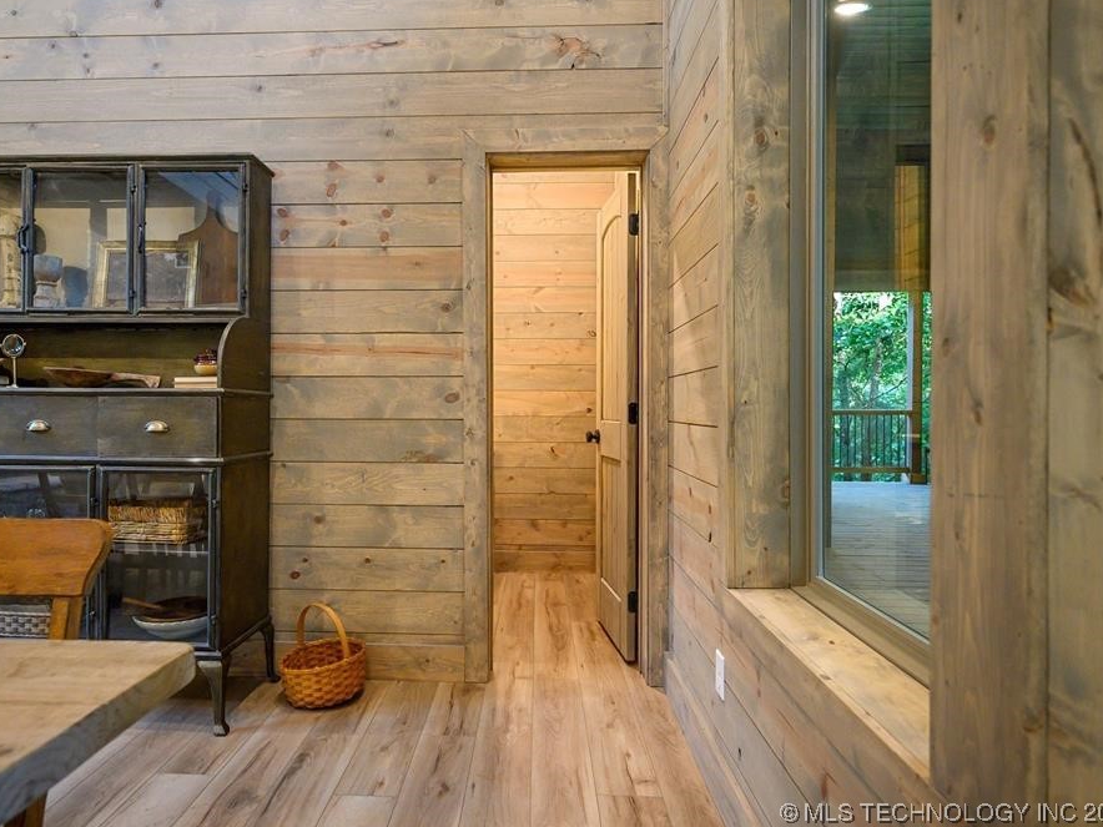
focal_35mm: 20
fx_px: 637
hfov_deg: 81.6
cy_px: 413
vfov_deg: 66.0
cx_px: 505
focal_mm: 18
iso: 1600
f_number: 4
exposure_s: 1/80
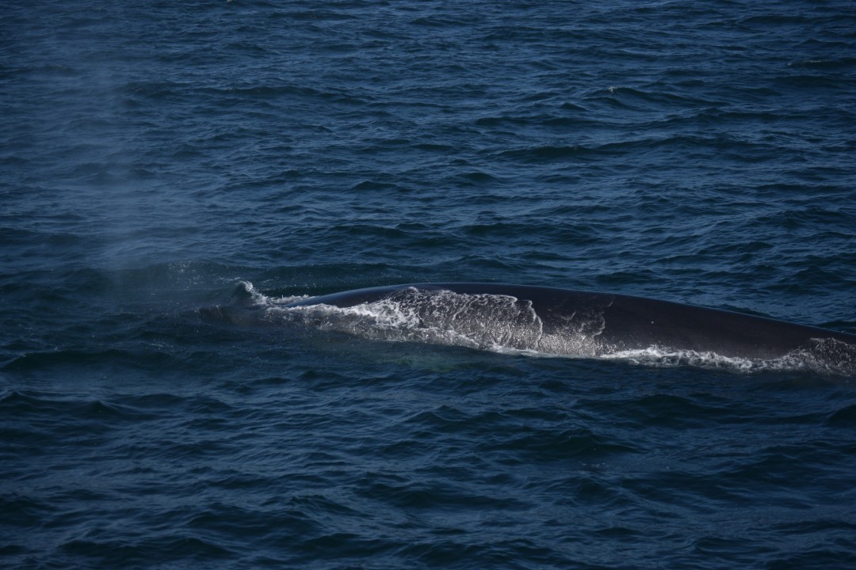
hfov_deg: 17.5
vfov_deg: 11.7
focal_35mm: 117
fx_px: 2782
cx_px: 428
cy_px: 285
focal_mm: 78
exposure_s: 1/4000
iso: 200
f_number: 4.5
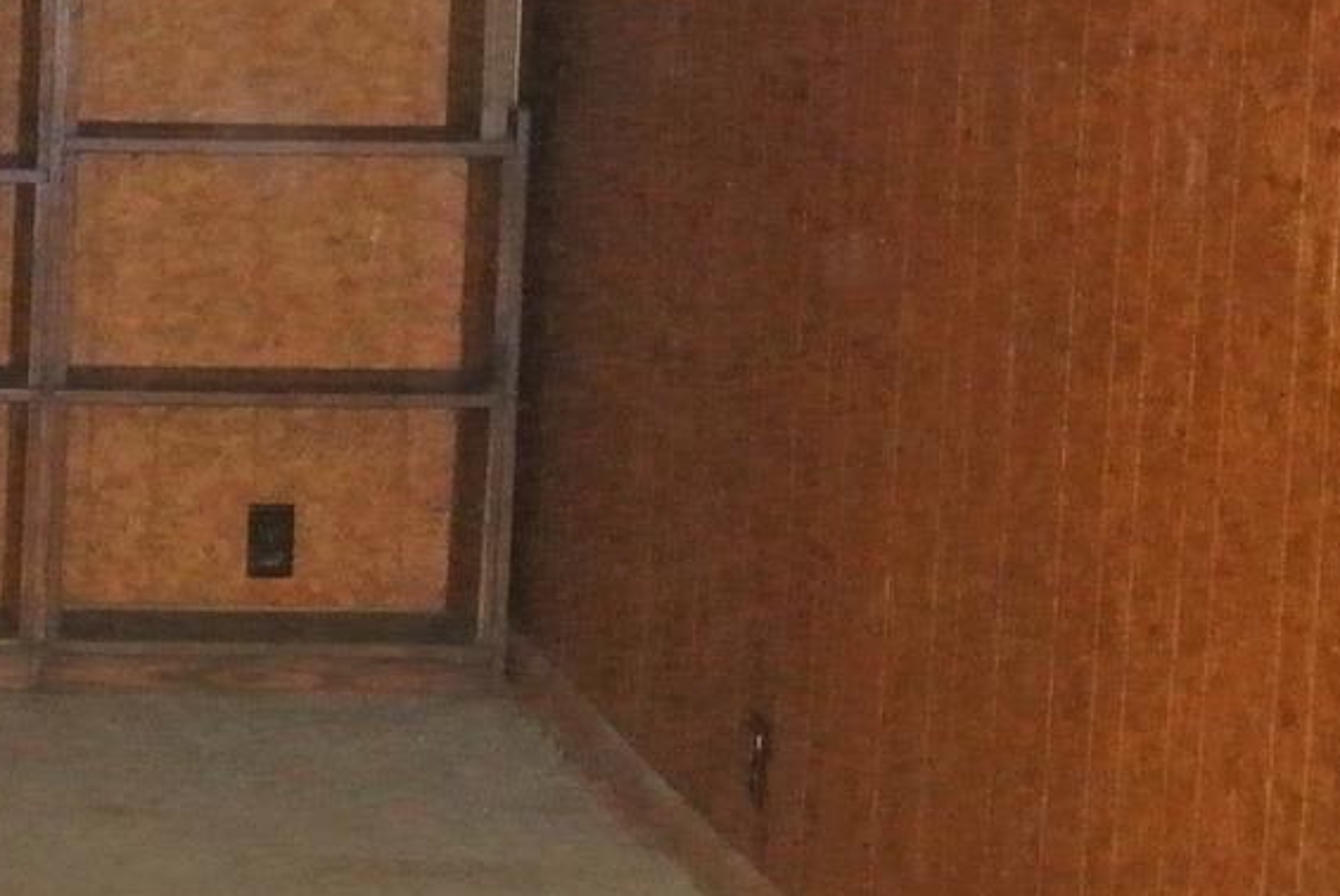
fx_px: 6073
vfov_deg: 8.4
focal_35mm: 163
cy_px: 649
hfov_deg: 12.2
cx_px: -408
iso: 3200
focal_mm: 16.9
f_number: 4.5
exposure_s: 1/60
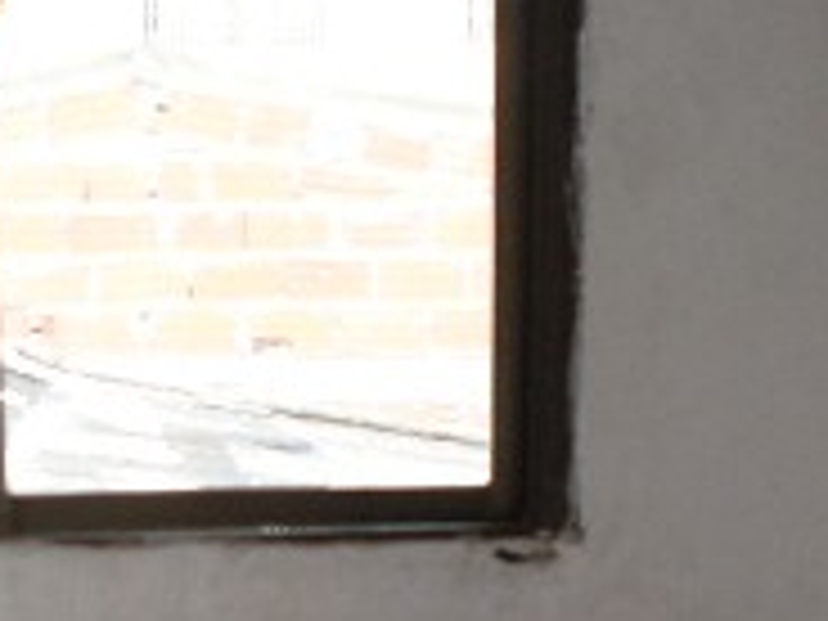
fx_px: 2081
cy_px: 630
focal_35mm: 87
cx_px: 234
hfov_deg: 22.3
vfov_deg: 16.6
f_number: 2.5
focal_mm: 4.5
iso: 80
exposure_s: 1/90
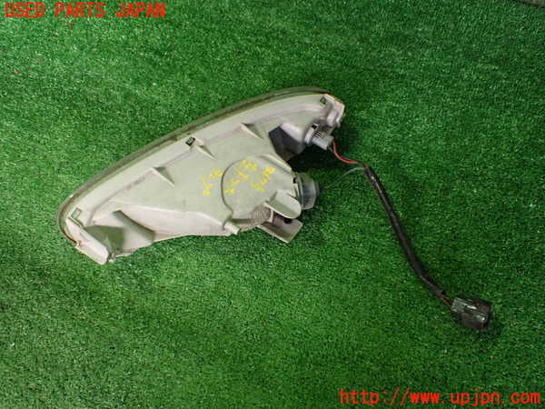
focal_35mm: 30
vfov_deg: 46.8
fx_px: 472
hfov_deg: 60.0
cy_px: 204
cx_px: 272
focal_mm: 5.4
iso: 800
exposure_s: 1/80
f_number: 2.3
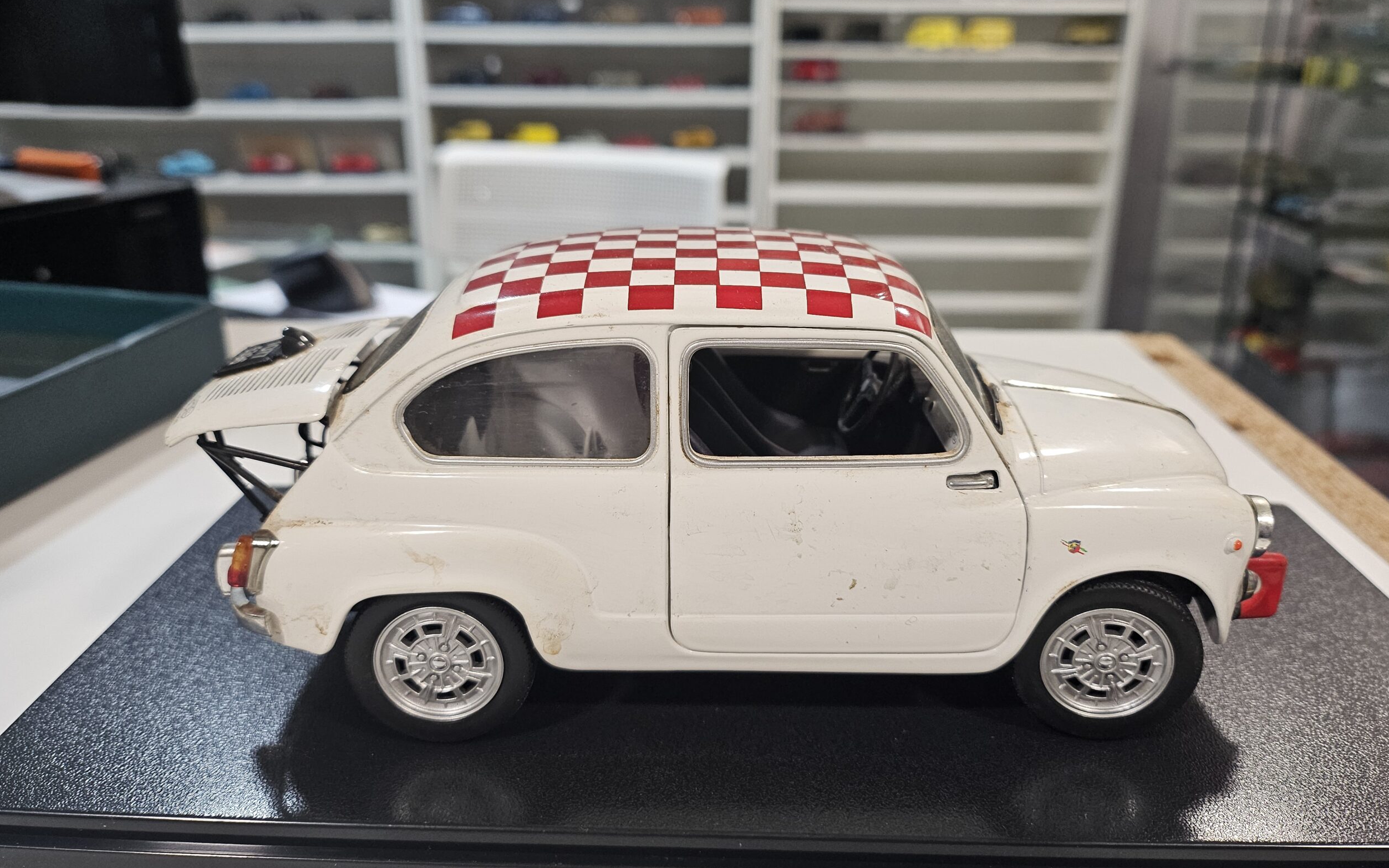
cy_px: 400
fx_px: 984
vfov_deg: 47.6
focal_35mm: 26
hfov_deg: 70.4
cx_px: 700
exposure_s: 1/100
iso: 160
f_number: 1.8
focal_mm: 5
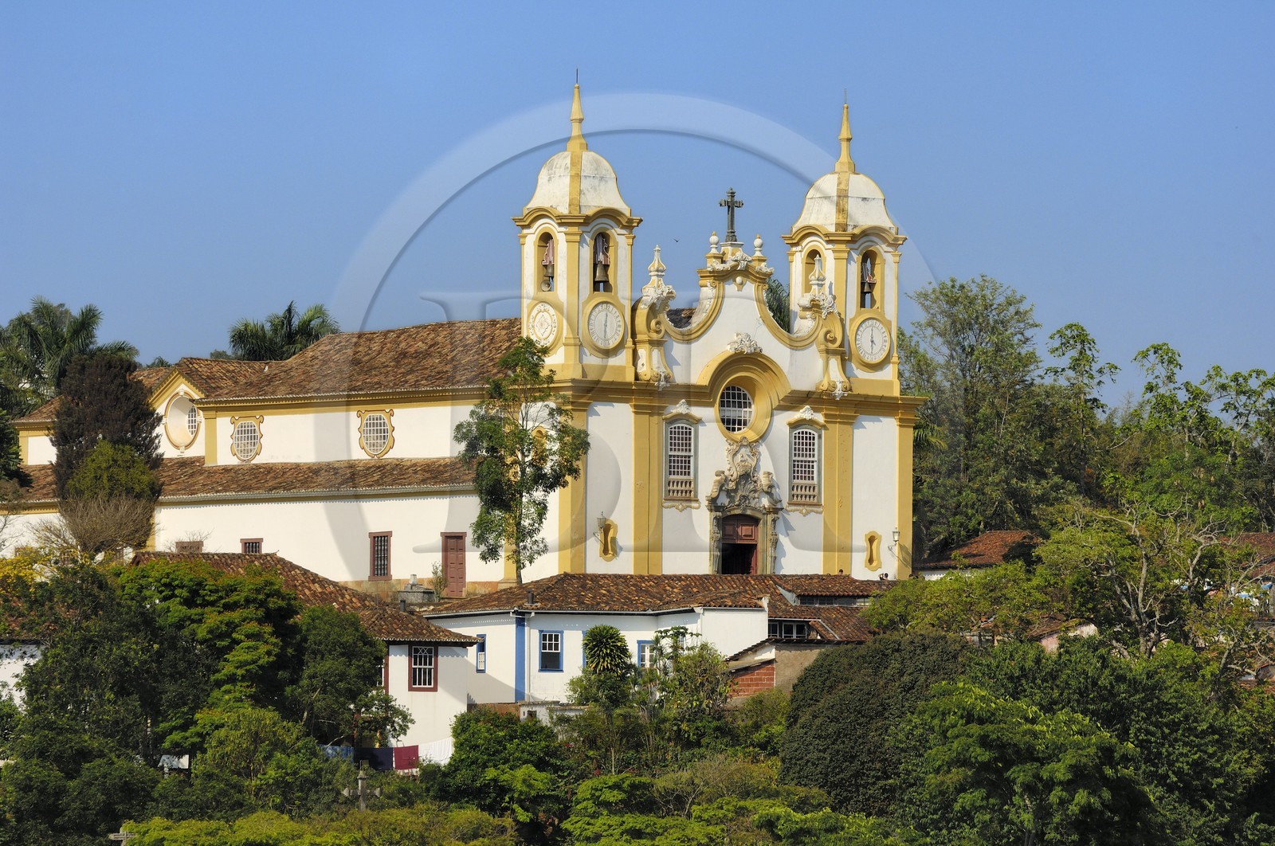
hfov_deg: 7.9
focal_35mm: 262
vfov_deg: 5.2
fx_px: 9284
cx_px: 638
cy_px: 423
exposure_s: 1/320
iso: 100
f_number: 9
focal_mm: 175
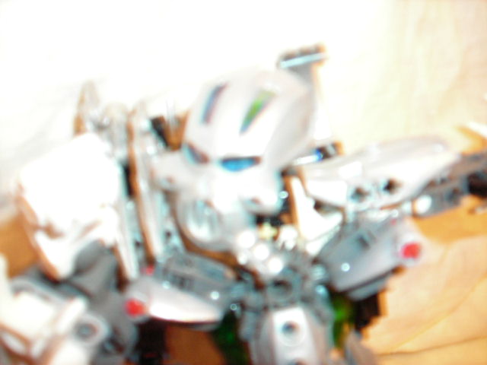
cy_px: 182
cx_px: 244
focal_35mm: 38
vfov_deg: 37.7
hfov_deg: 49.0
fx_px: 535
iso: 200
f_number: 3.2
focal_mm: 6.3
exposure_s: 1
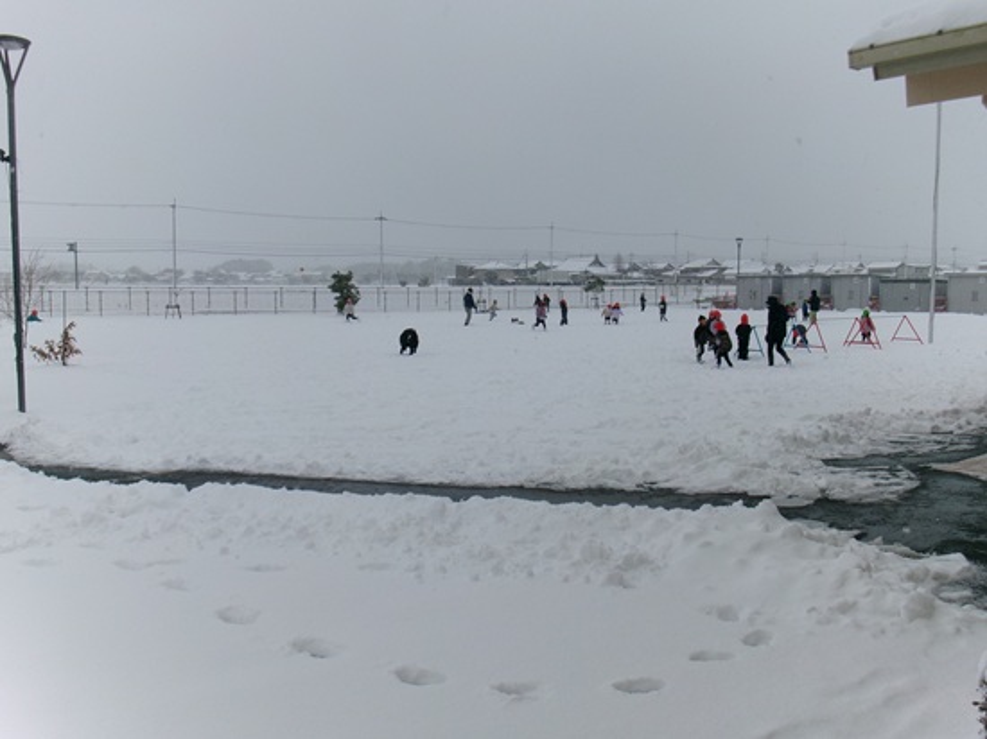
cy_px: 370
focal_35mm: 36
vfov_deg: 39.6
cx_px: 494
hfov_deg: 51.4
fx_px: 1026
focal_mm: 6.4
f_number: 11.8
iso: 100
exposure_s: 1/280
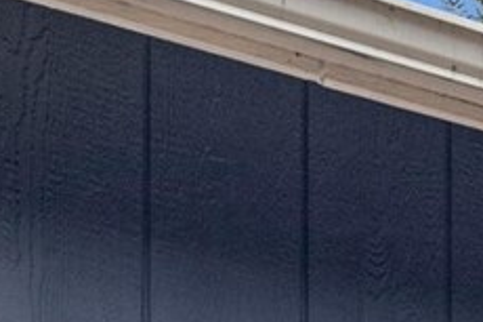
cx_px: 1766
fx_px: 1582
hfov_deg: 9.1
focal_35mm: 118
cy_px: 890
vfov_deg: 9.6
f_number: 9
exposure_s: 1/160
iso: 500
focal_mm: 16
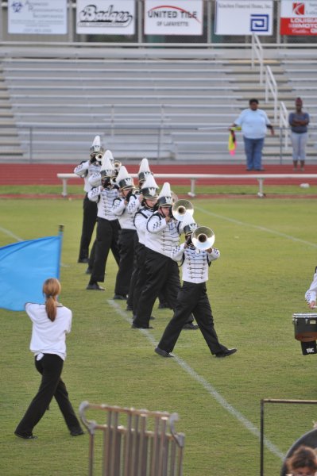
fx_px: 3969
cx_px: 158
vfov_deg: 6.9
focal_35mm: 300
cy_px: 238
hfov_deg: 4.6
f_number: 2.8
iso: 200
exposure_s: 1/160
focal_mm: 200
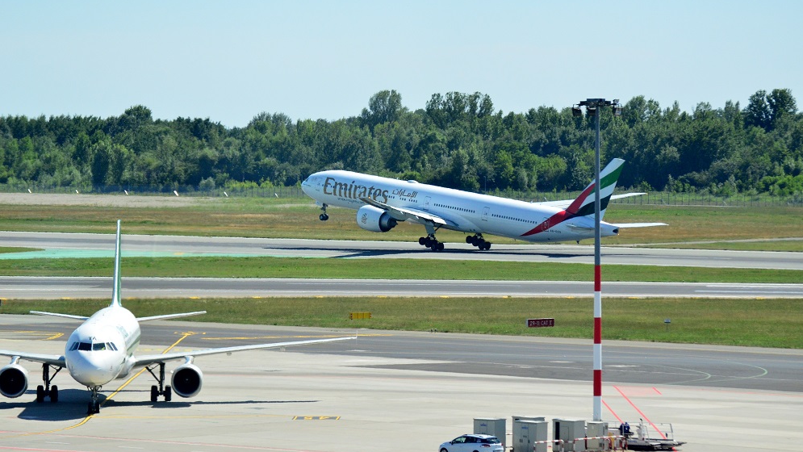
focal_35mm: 213
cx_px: 402
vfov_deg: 5.7
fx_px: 4526
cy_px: 193
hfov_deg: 10.1
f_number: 4.8
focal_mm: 135
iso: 1250
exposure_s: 1/8000
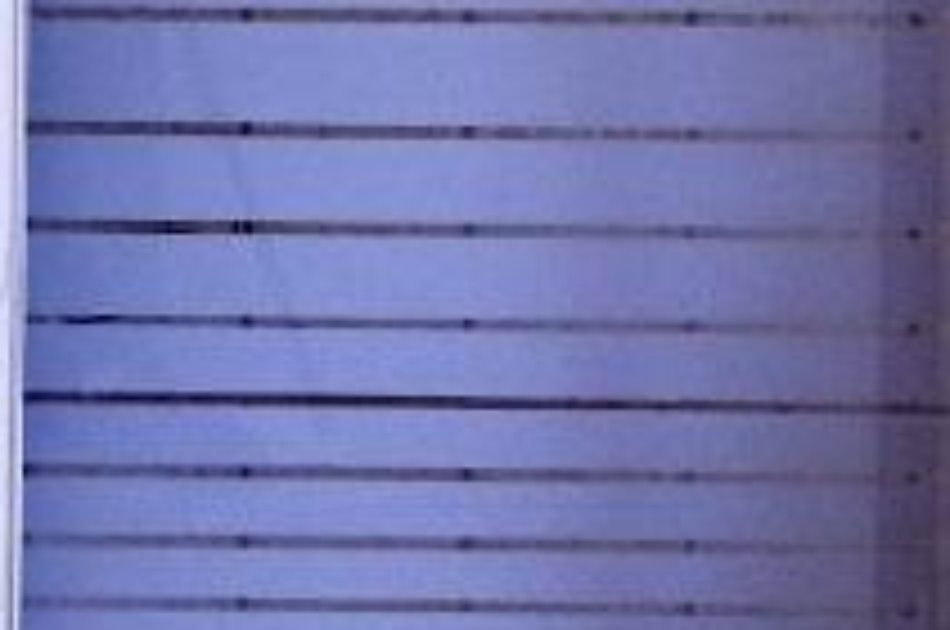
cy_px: -810
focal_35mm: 125
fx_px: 3282
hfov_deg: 16.1
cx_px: -50
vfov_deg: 9.8
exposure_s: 1/25
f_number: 8
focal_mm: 17.5
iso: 1250
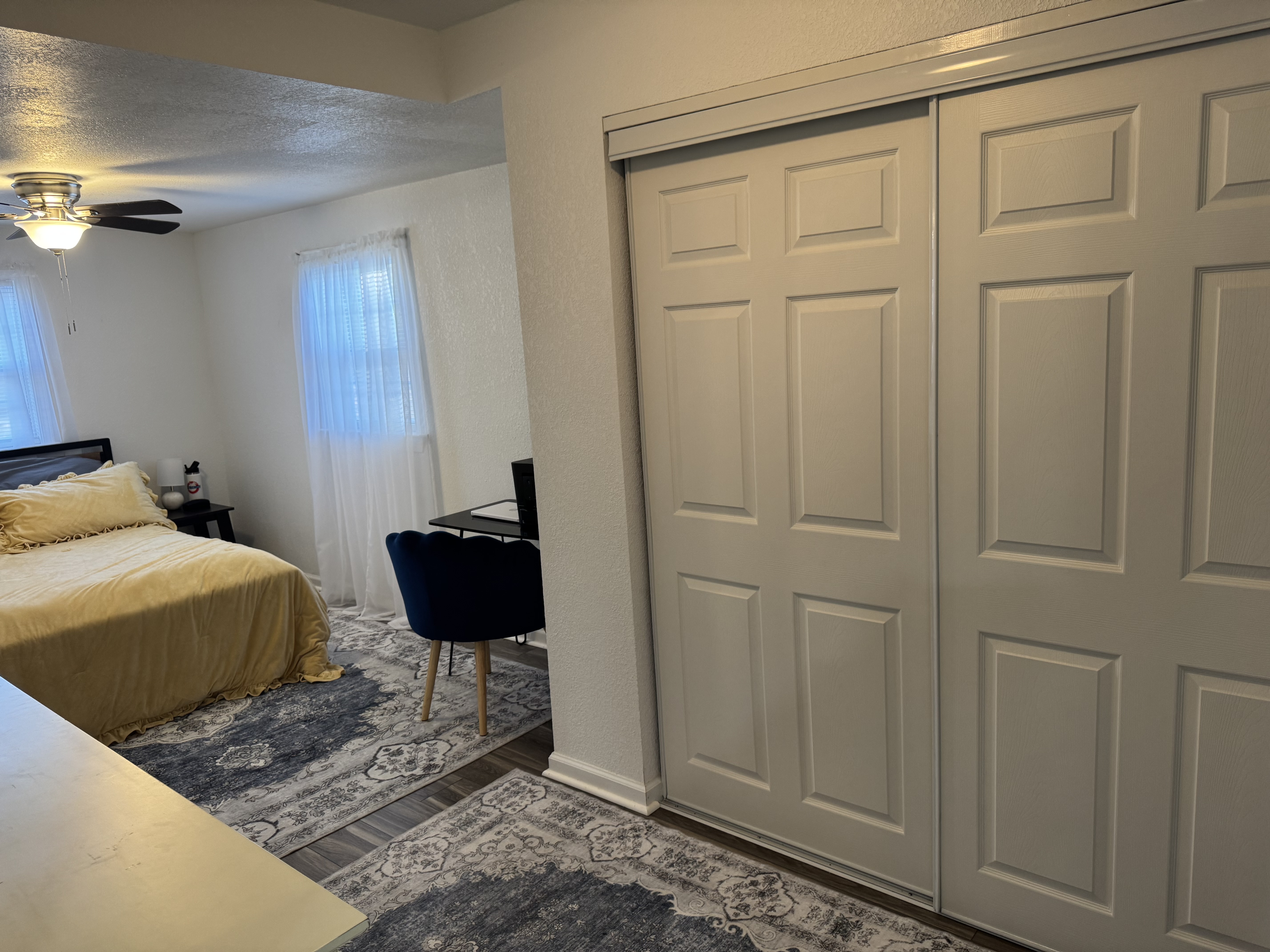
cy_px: 476
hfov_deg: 71.6
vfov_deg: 56.8
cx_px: 635
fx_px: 881
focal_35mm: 24
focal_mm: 6.76
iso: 160
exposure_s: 1/60
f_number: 1.78
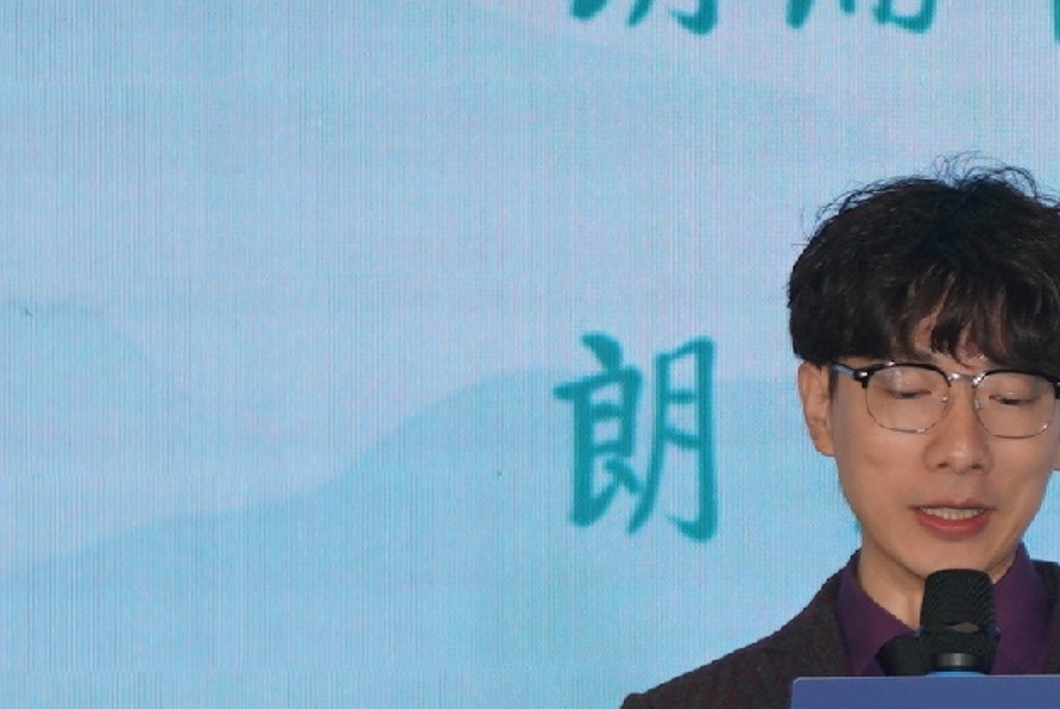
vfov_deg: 2.7
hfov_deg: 4.0
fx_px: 15027
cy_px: 998
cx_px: 2167
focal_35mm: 510
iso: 160
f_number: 3.5
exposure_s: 1/250
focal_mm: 80
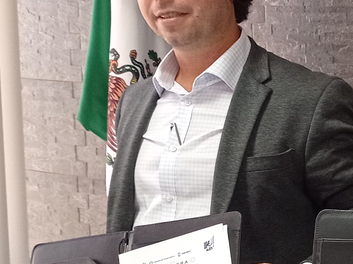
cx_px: 598
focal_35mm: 117
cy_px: 231
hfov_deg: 15.0
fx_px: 1192
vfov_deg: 12.6
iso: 178
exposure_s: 1/60
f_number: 1.79
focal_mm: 4.7
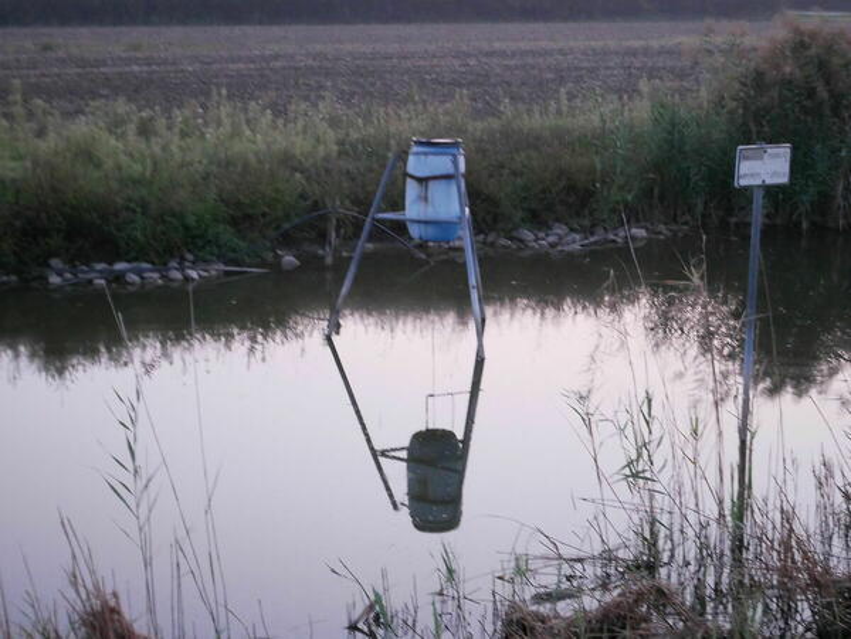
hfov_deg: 30.2
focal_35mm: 64
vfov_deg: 23.0
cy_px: 320
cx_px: 426
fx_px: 1575
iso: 3200
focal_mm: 32
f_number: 5.6
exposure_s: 1/1.6
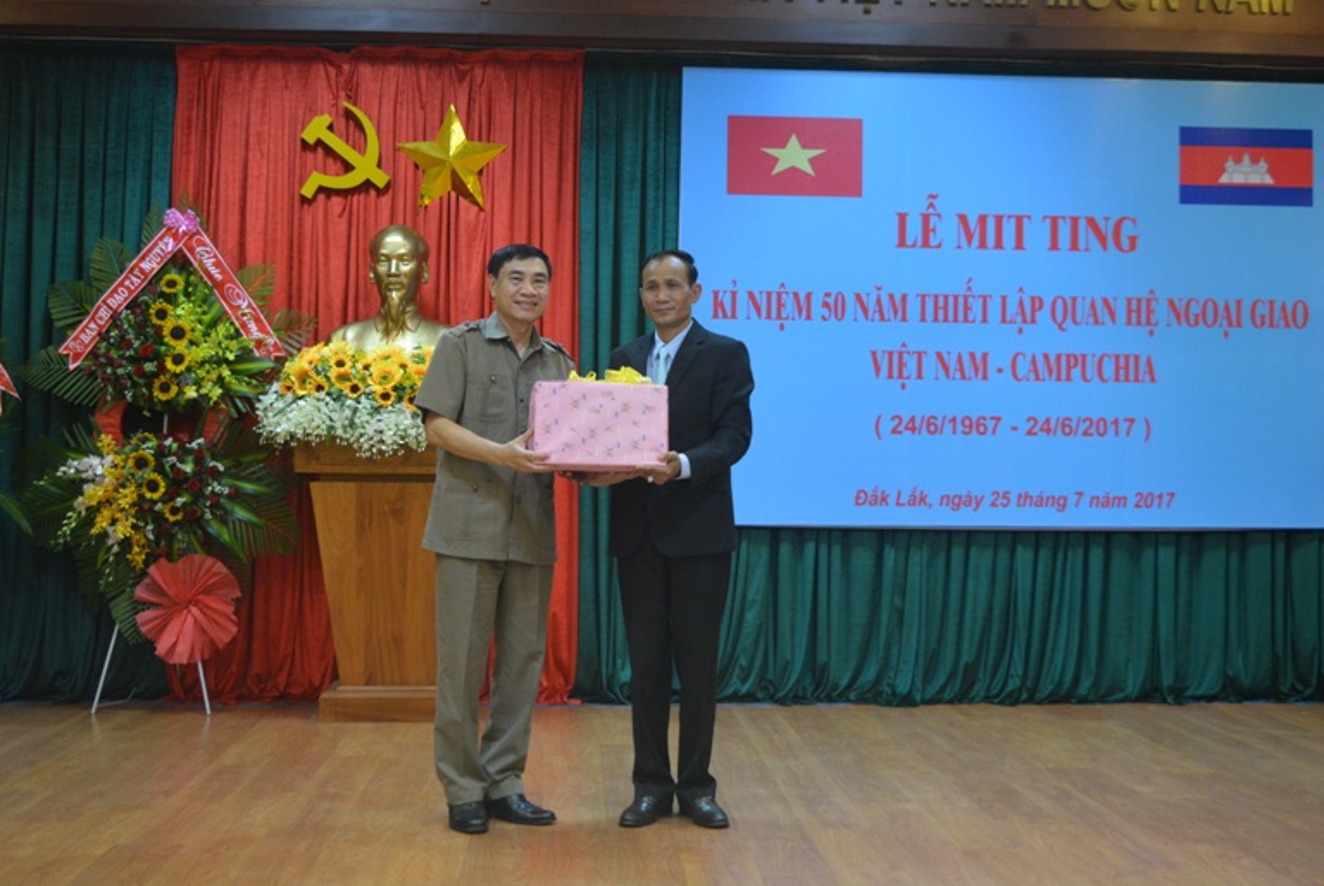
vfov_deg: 29.9
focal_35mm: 45
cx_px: 662
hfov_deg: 43.6
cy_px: 443
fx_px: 1657
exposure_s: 1/50
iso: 1600
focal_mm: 30
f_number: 4.2
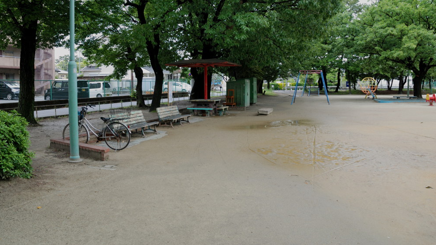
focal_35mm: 29
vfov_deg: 40.0
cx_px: 214
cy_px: 102
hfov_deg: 66.1
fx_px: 335
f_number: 8
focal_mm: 18
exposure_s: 1/40
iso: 320
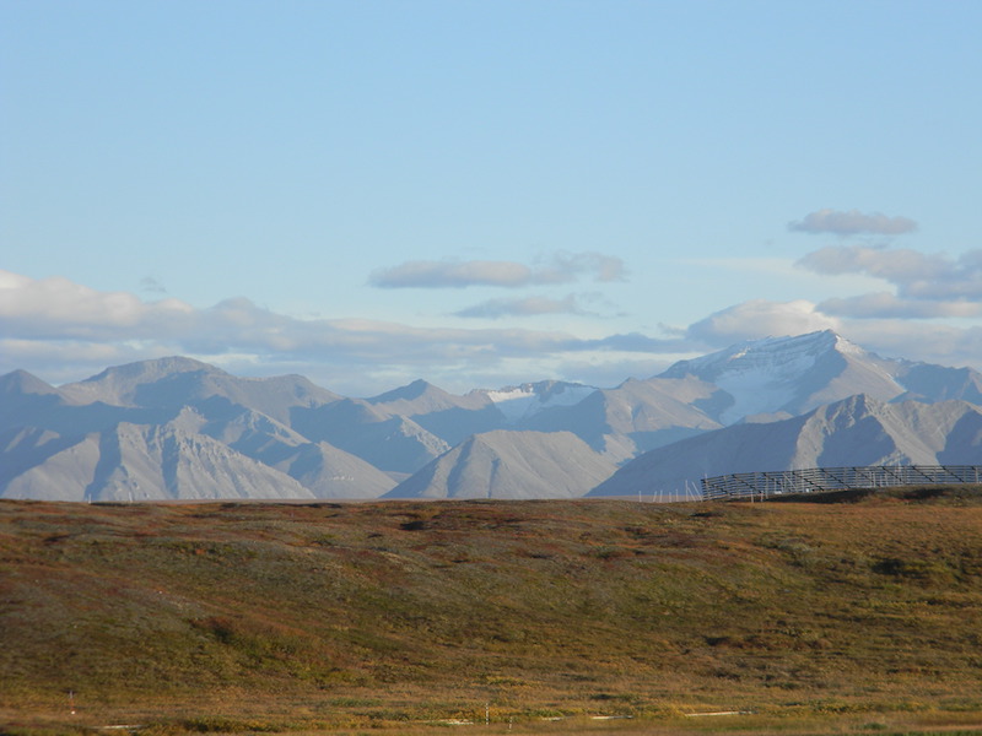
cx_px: 491
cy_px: 368
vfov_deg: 8.1
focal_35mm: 183
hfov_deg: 10.8
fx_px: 5191
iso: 80
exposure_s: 1/228
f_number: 5.2
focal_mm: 33.1
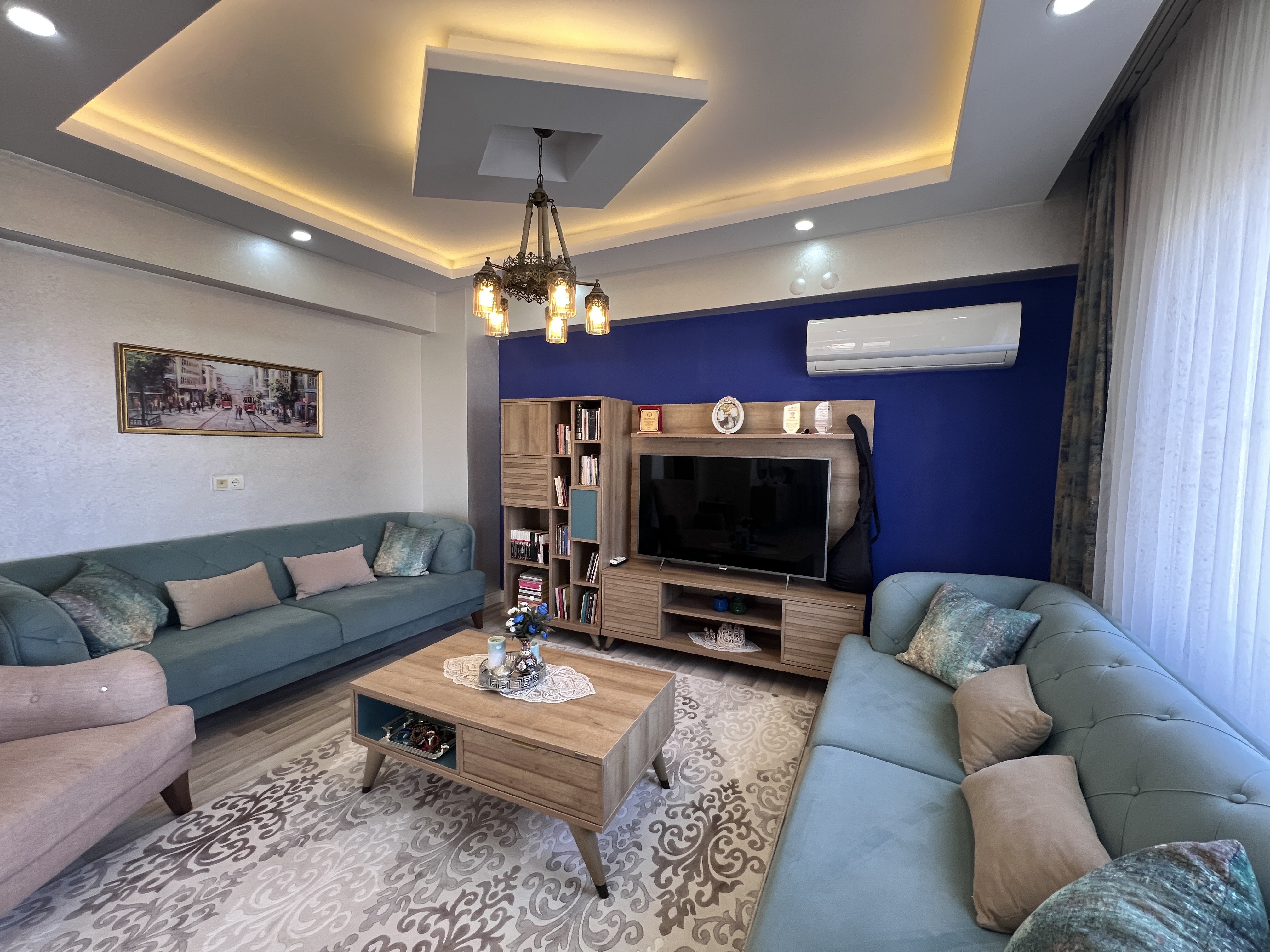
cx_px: 635
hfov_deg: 106.2
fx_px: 477
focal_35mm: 13
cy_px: 476
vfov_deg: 89.9
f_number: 1.8
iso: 160
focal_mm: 1.57
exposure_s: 1/100
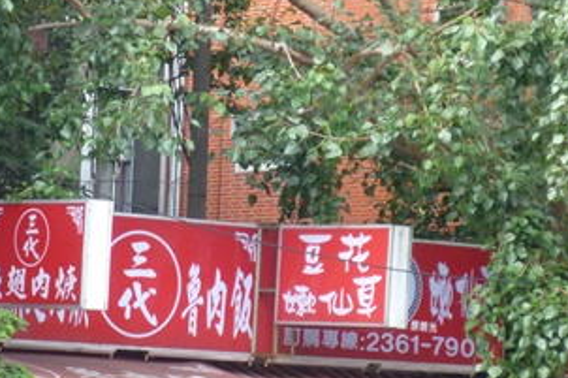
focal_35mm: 229
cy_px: 197
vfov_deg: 6.0
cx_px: 276
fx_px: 3611
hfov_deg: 9.0
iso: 400
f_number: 6.9
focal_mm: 25
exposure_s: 1/60
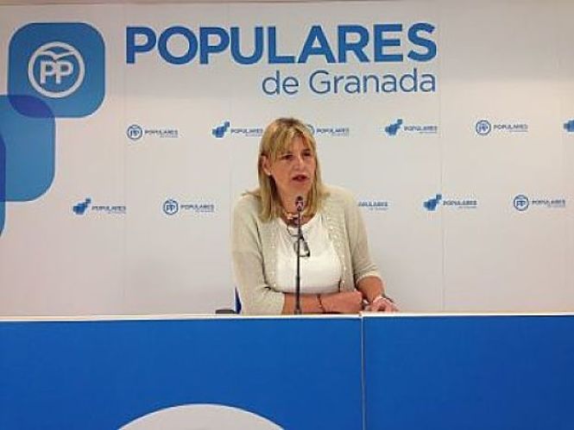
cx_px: 287
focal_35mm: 33
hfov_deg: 55.3
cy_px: 215
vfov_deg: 43.0
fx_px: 547
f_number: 2.4
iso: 64
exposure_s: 1/60
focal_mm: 4.12
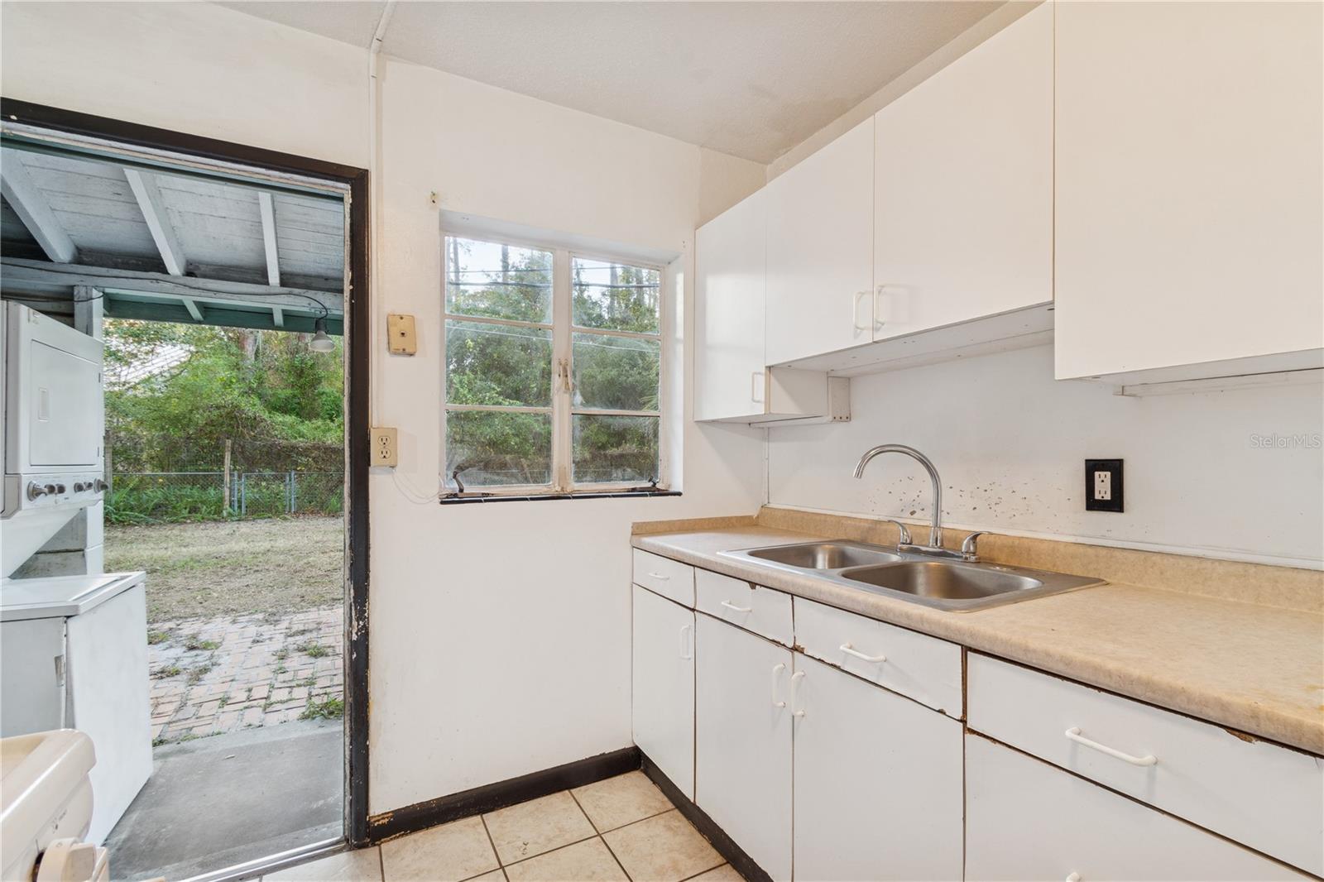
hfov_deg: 100.4
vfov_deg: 77.3
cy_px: 441
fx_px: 552
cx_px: 662
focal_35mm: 15
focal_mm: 10
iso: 200
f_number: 8
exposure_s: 1/2
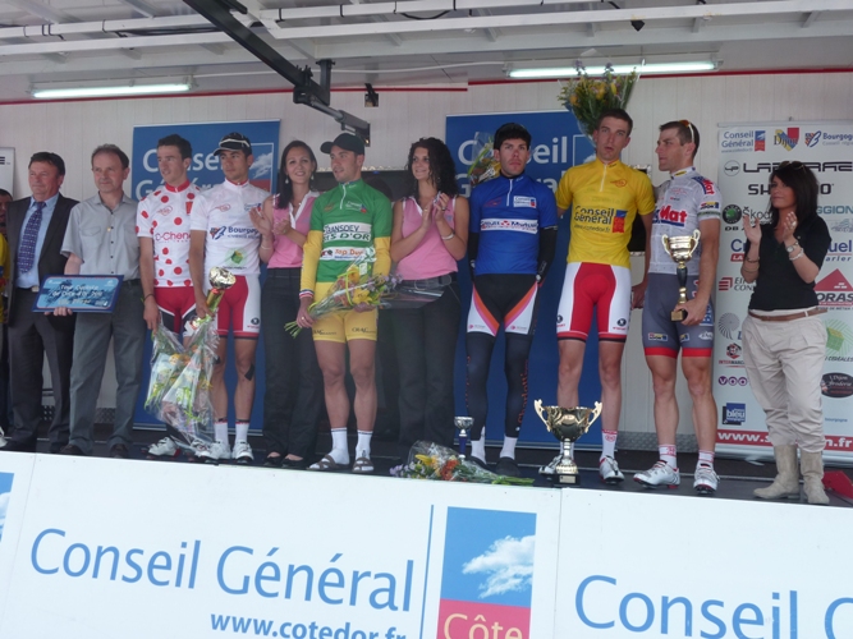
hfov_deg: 52.6
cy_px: 320
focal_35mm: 35
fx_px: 862
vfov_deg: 40.7
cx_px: 426
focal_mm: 6.3
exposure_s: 1/125
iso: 80
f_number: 3.8
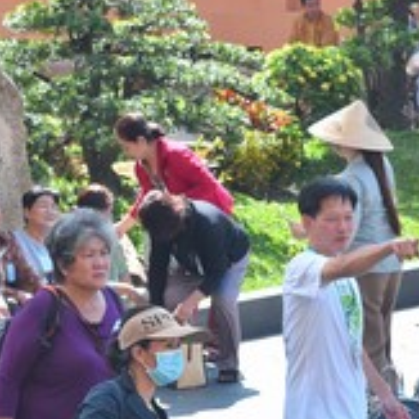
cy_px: 317
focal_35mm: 288
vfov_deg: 6.1
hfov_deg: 6.1
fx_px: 3944
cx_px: 26
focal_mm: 85
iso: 400
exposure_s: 1/320
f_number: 9
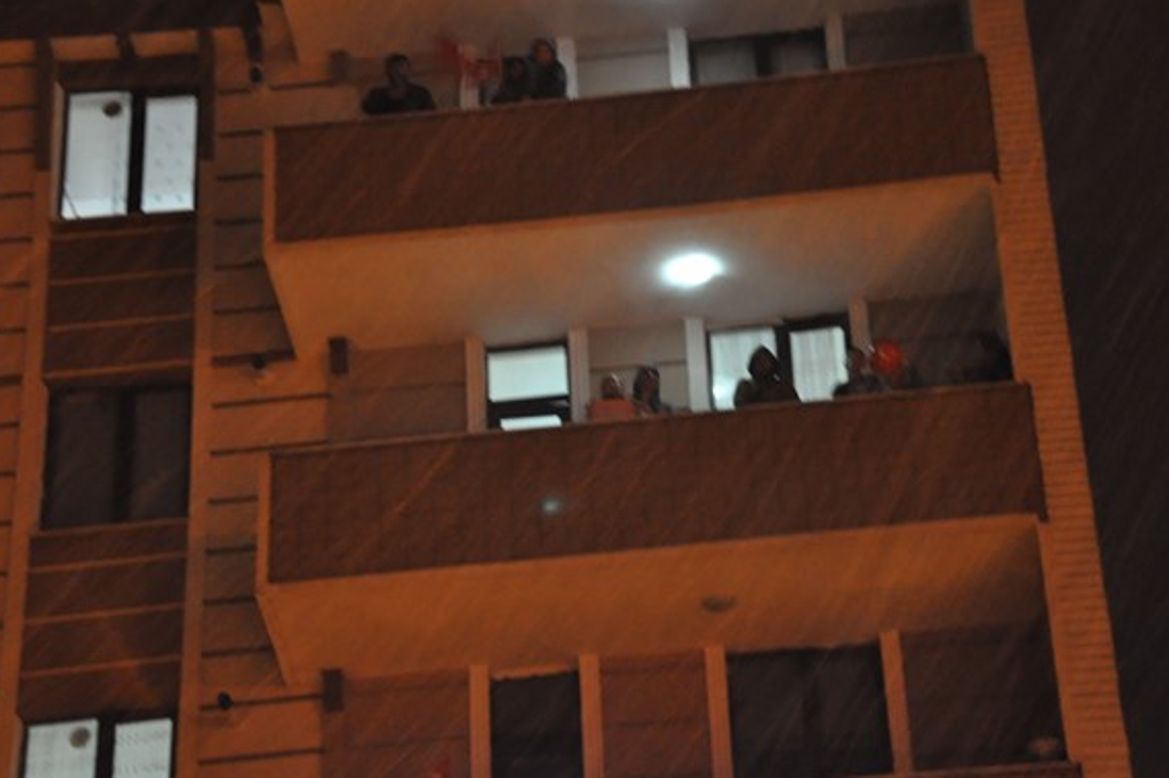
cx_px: 639
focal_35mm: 89
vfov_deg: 15.3
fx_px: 2889
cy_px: 369
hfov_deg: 22.9
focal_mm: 52
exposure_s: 1/5
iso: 3200
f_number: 5
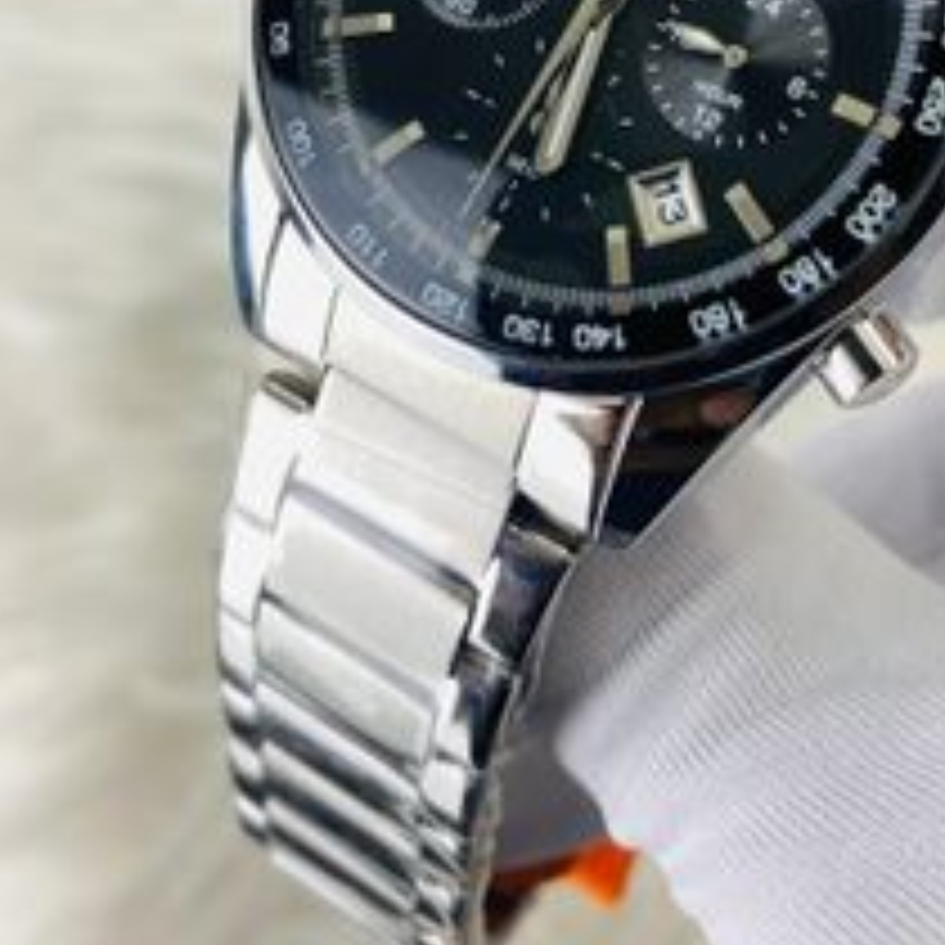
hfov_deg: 39.9
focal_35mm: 42
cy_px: 117
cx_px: 567
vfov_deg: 37.7
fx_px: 1297
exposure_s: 1/100
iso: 40
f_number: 1.8
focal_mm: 4.25
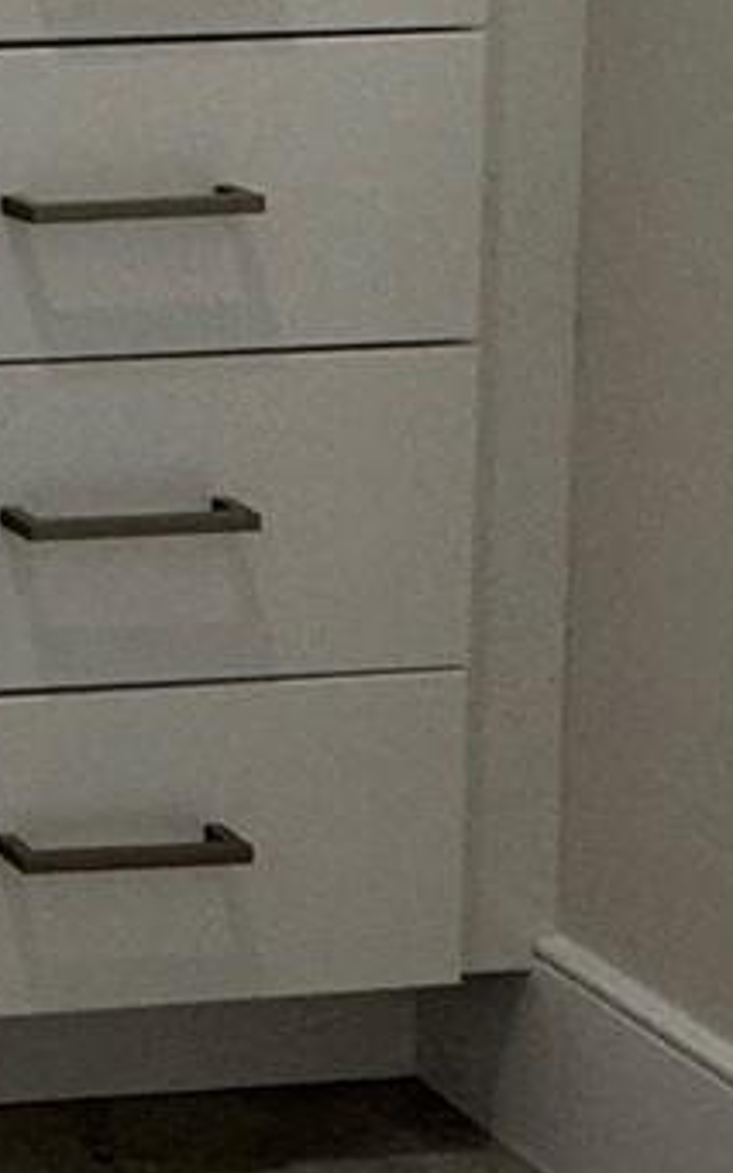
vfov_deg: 21.9
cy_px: -148
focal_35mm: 89
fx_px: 2846
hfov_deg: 11.3
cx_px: -1208
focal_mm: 2.22
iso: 125
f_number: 2.2
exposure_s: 1/120
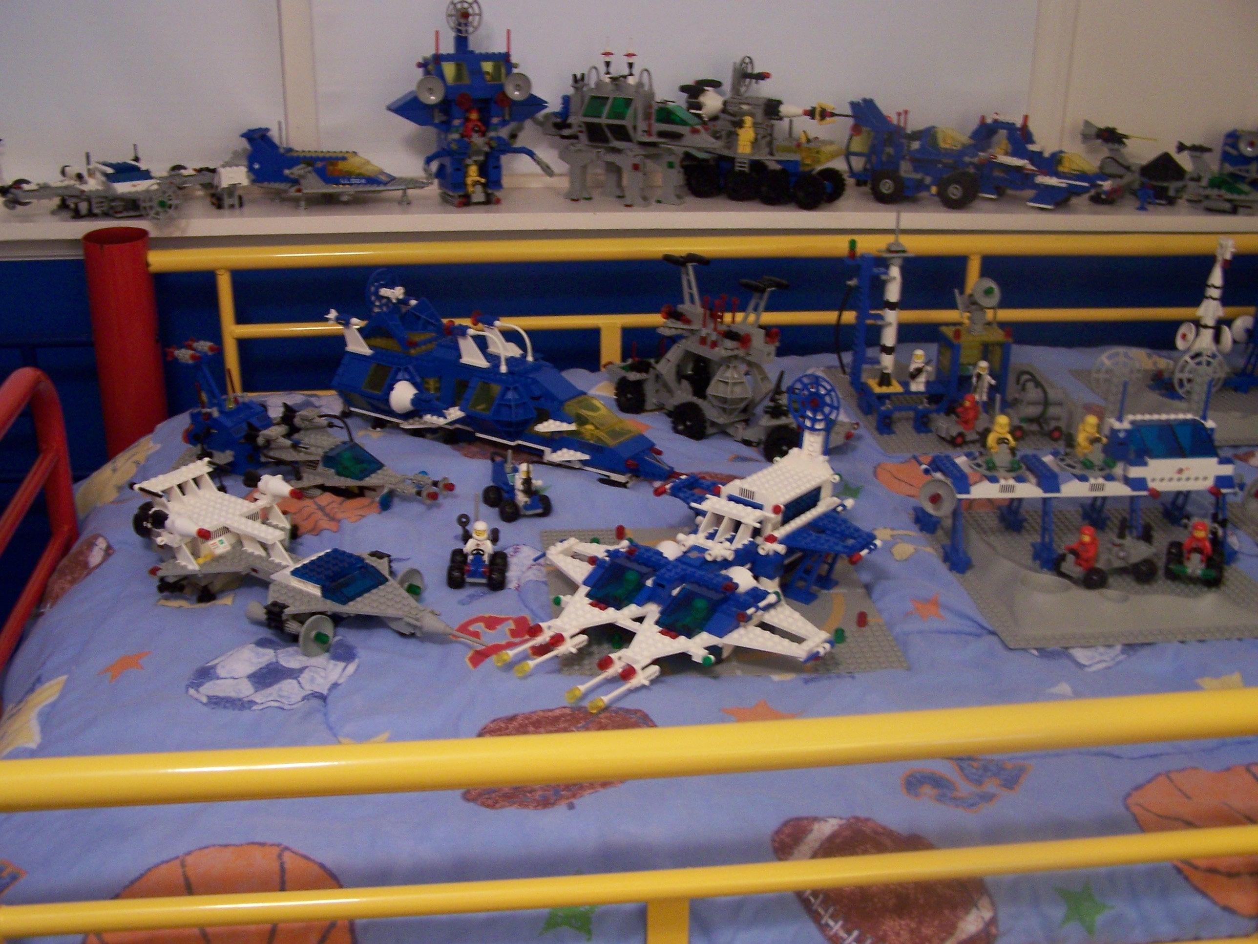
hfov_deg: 49.0
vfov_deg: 37.7
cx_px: 629
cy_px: 472
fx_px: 1381
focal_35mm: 38
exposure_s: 1/8
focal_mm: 6.3
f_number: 2.8
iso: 140
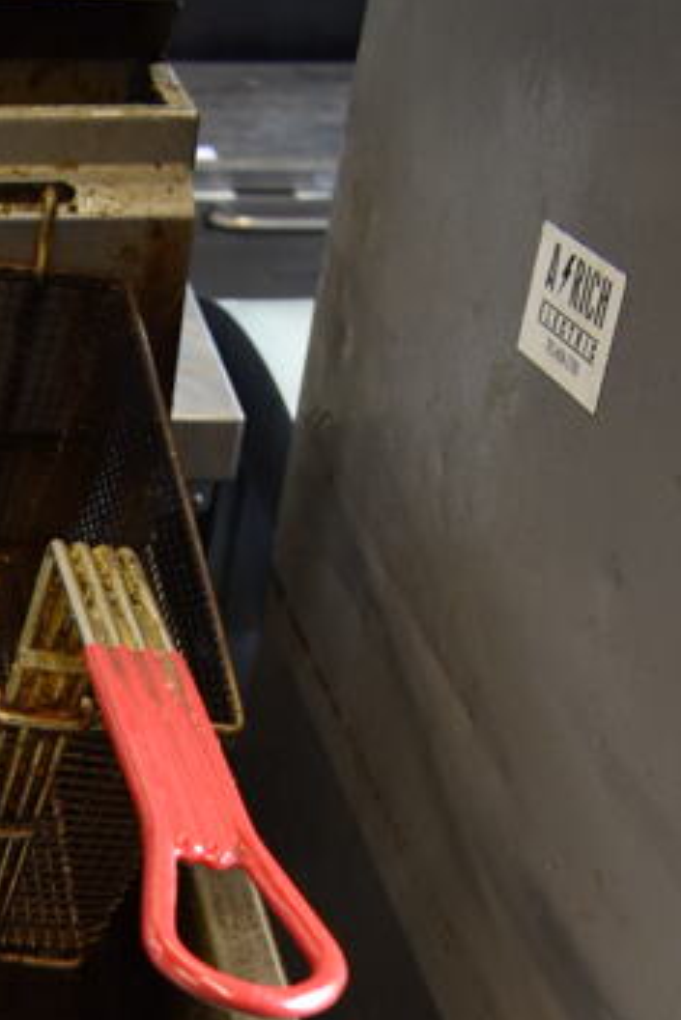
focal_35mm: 70
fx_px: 1984
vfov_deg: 25.7
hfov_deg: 18.2
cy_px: 1242
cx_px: -197
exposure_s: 1/30
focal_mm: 18
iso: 280
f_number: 3.5
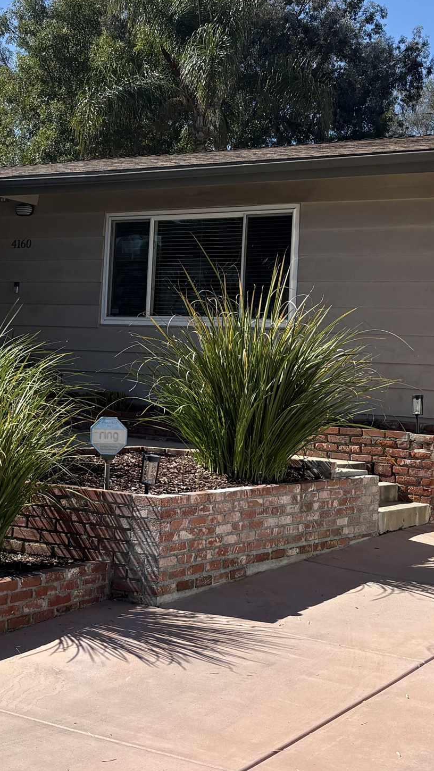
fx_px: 1227
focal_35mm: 60
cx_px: 99
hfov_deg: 19.9
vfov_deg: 34.8
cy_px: 317
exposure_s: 1/3279
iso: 50
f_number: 1.6
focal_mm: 5.96
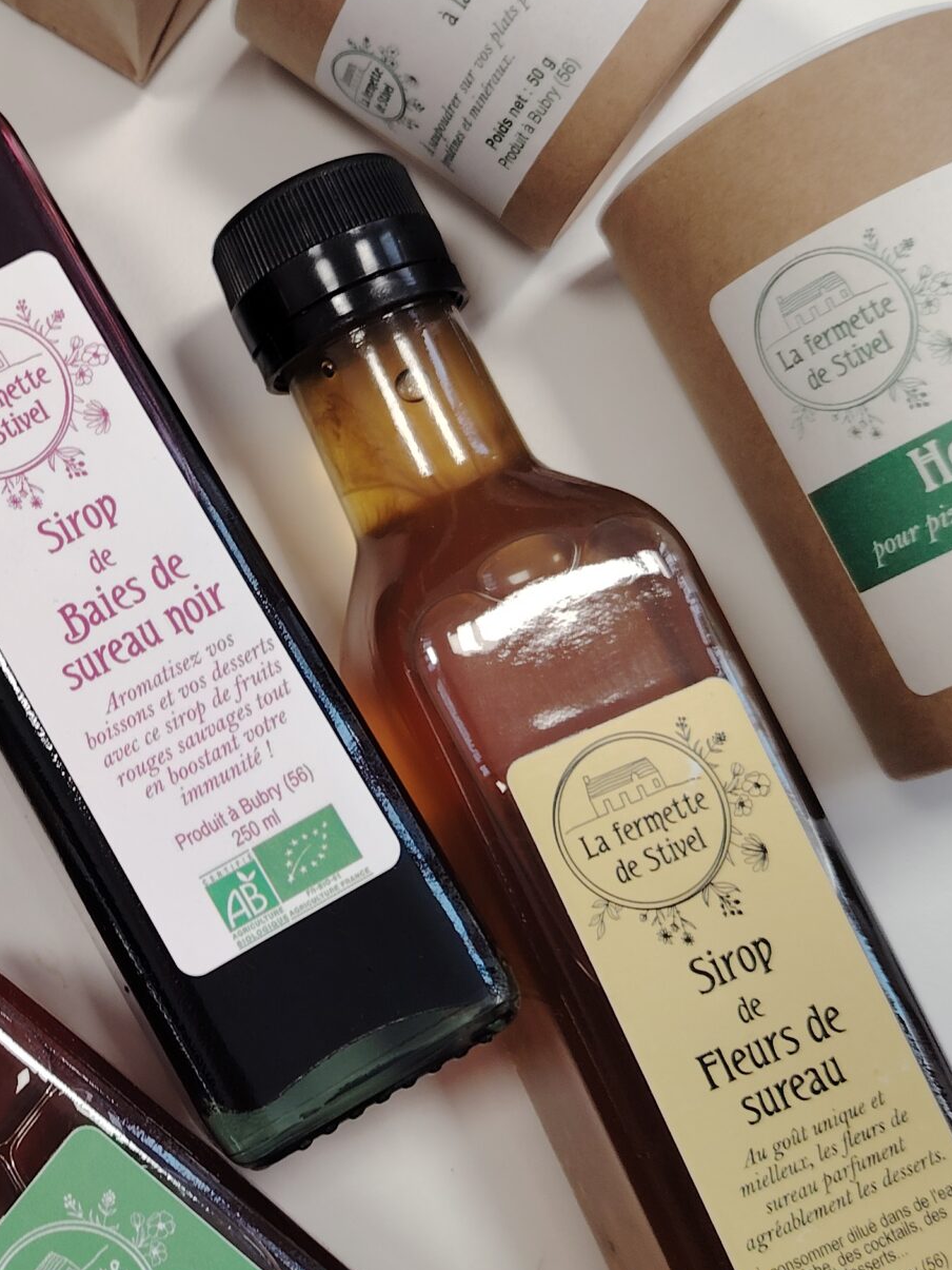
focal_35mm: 51
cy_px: 627
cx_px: 80
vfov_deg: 37.5
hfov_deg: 27.5
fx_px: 1870
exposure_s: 1/50
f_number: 1.75
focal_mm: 5.25
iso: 363
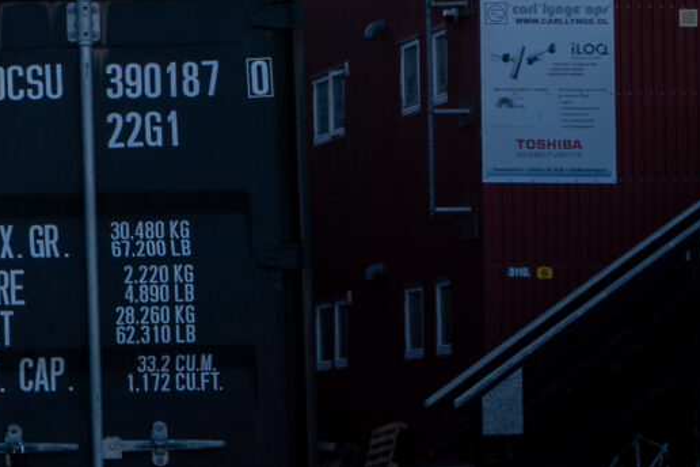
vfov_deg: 5.9
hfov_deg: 8.4
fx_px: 4433
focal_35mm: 228
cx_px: -909
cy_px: -517
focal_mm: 46
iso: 100
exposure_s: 1/500
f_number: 4.5
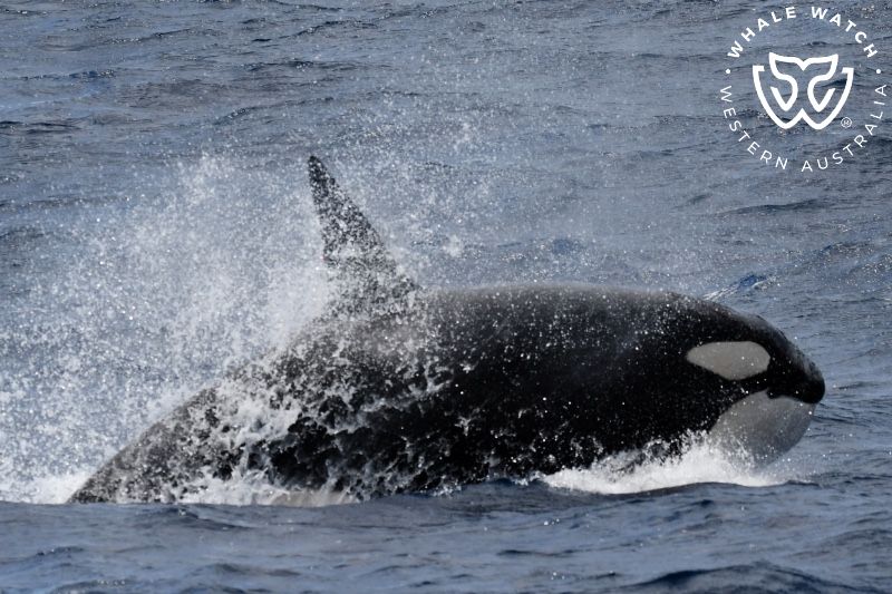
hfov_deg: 9.2
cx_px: 446
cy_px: 297
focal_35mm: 225
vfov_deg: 6.1
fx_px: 5573
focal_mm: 150
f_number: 8
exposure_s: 1/2000
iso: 280
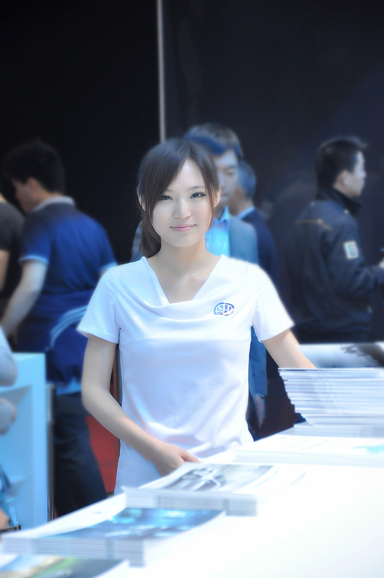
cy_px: 289
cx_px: 192
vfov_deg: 14.9
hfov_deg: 9.9
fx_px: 2213
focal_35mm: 138
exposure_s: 1/125
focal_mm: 92
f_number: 5.6
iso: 800
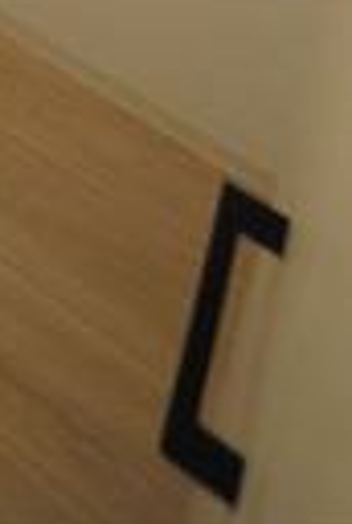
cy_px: -782
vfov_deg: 14.4
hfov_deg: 20.0
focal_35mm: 60
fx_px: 875
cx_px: -156
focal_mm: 8
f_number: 4.5
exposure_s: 1/8
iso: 100
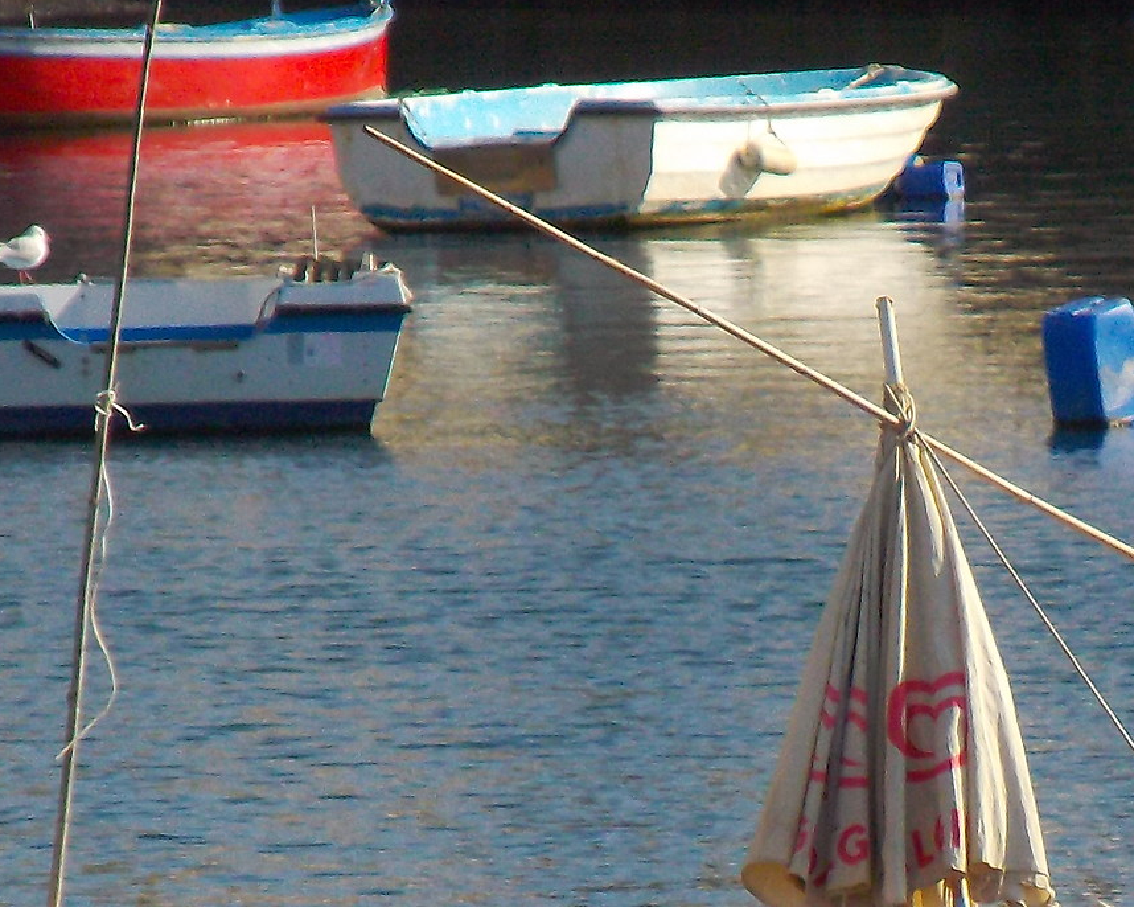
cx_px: 1114
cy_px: 870
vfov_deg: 1.9
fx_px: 27313
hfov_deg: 2.4
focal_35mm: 814
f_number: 4.1
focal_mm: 53.1
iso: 200
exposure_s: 1/1600
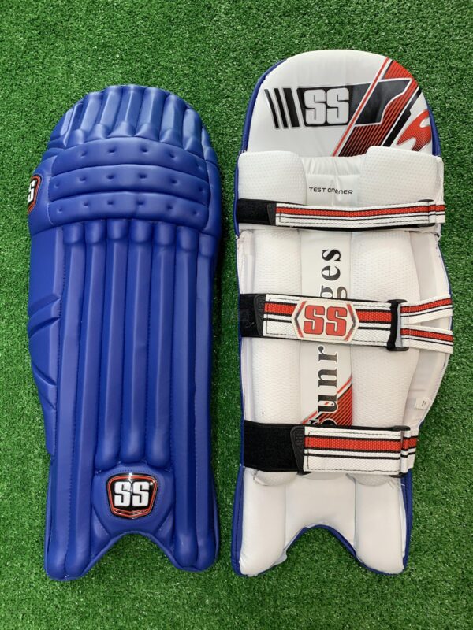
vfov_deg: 67.3
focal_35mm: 26
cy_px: 315
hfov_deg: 53.1
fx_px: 474
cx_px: 236
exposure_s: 1/60
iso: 64
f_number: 1.8
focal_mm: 4.25
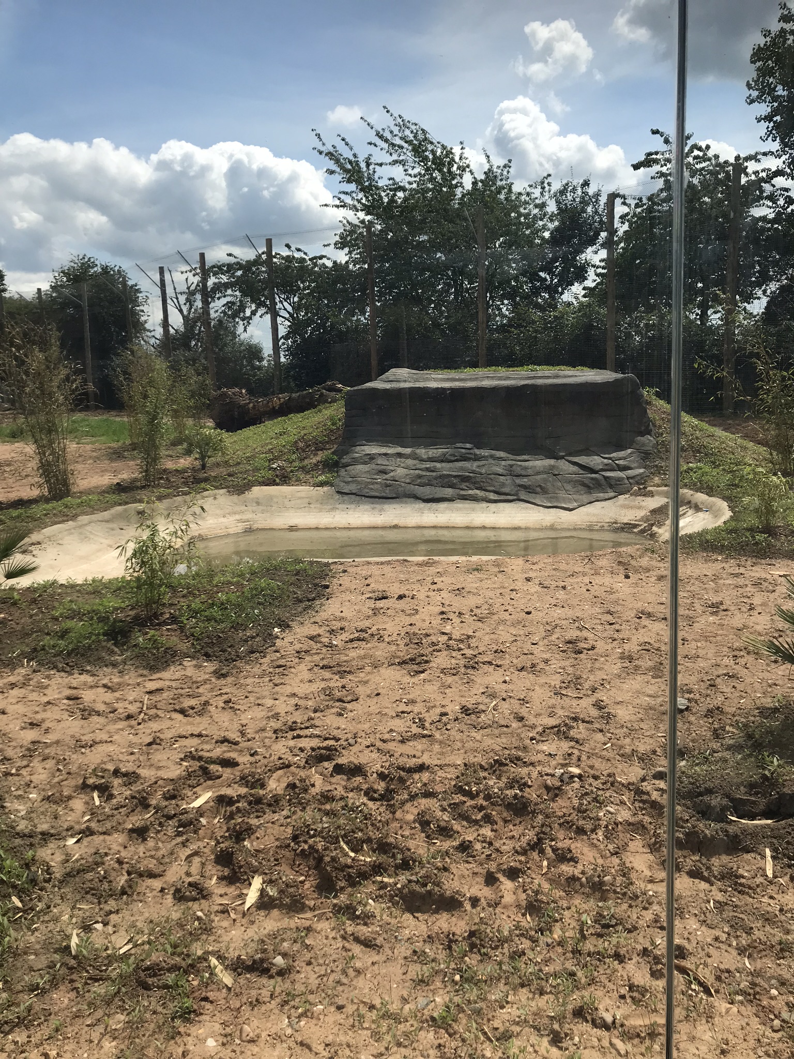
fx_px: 856
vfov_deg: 63.4
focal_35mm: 28
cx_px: 397
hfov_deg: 49.7
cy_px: 530
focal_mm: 3.99
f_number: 1.8
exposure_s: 1/3096
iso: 20
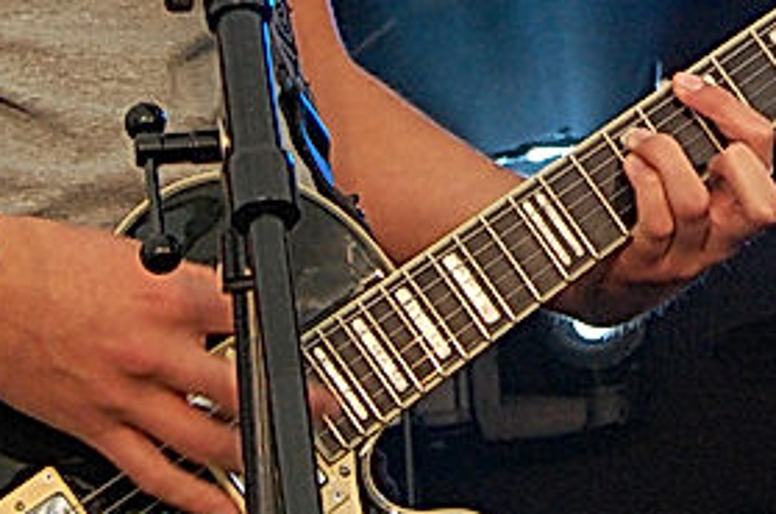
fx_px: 3615
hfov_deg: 12.2
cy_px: -136
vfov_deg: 8.0
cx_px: 720
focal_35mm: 168
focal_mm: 26
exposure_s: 1/160
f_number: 6.3
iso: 800
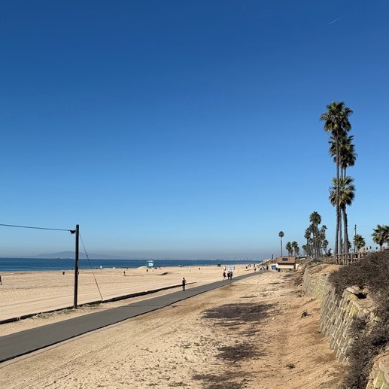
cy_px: 299
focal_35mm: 42
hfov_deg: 39.5
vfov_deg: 38.8
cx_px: 126
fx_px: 534
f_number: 1.78
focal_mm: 6.76
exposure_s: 1/8130
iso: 80
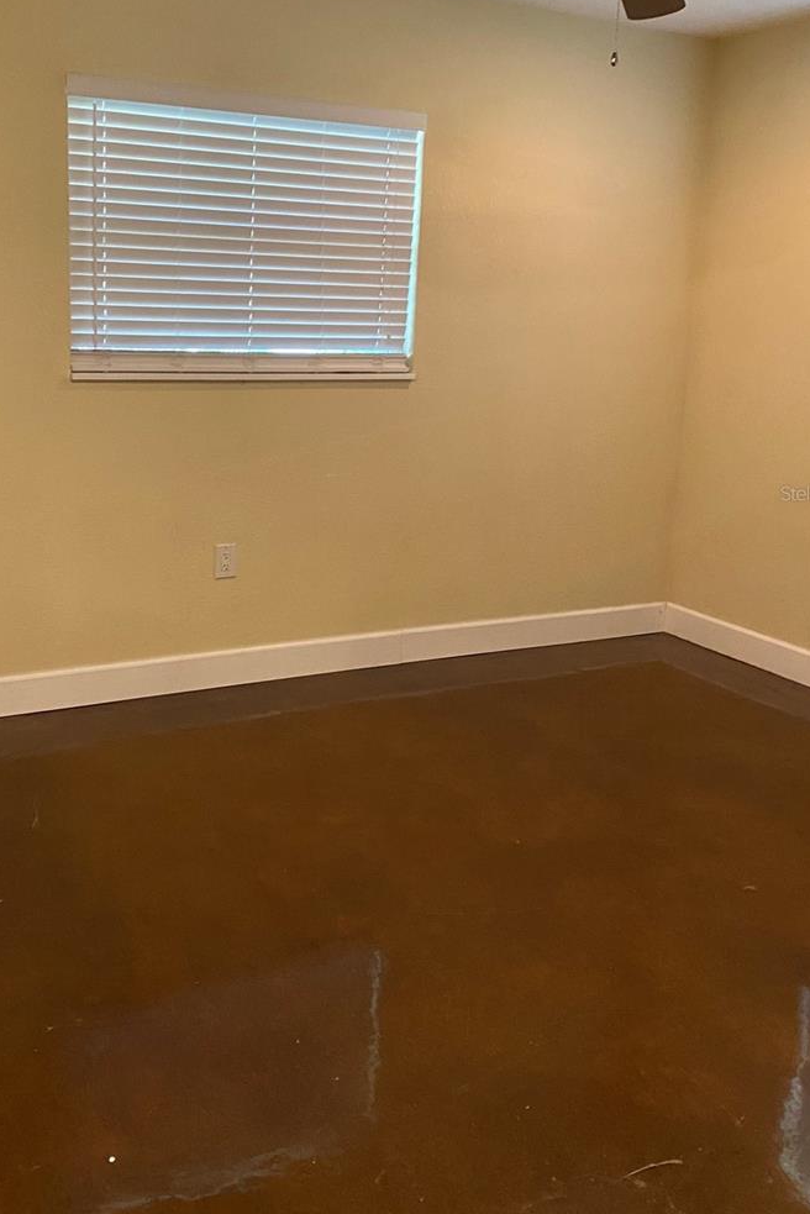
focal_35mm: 33
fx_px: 1113
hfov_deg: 39.8
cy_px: 493
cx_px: 312
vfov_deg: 56.8
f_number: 1.8
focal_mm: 4.25
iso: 500
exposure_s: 1/30
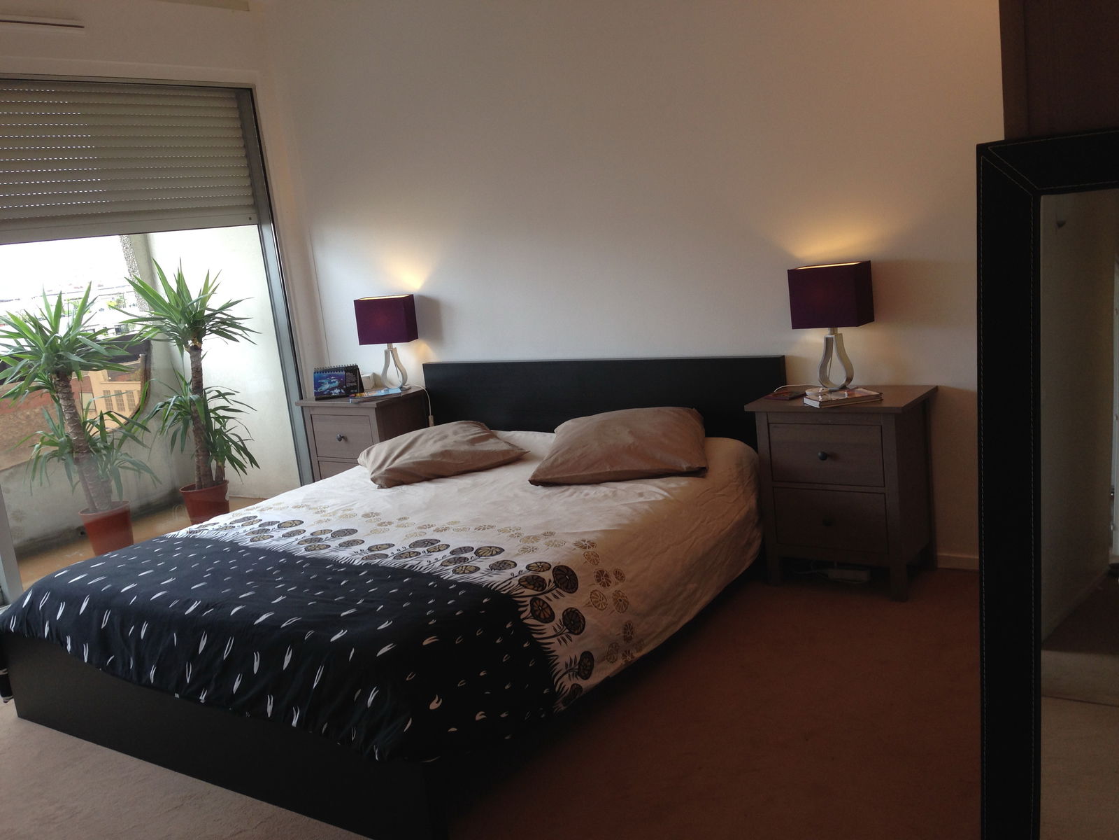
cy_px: 420
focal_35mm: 33
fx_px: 1067
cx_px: 560
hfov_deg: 55.4
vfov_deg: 42.9
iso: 50
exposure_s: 1/60
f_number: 2.4
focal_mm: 4.12
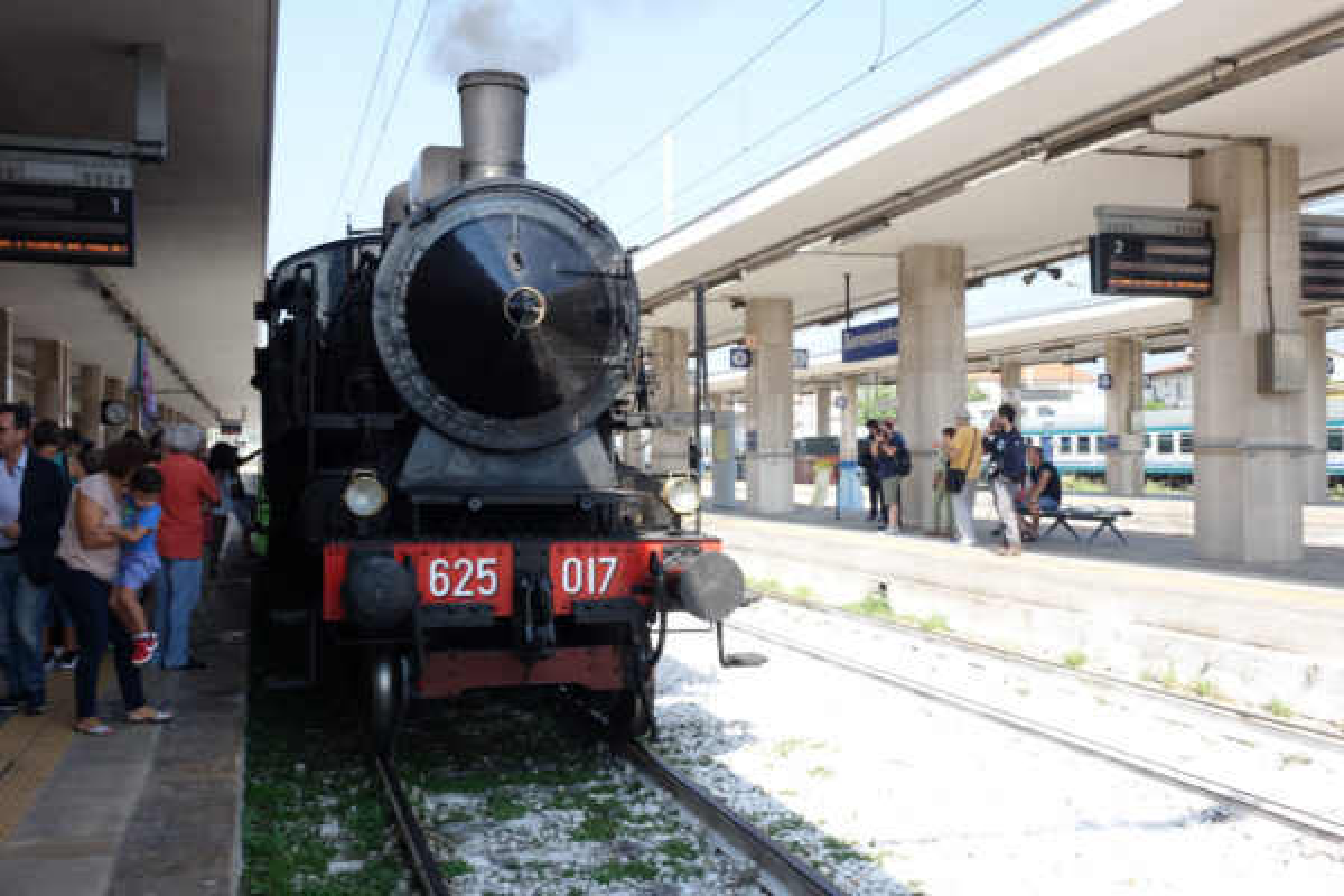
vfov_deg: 36.9
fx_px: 1344
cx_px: 672
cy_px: 448
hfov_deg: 53.1
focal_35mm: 36
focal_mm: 13.37
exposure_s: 1/200
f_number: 5
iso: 125
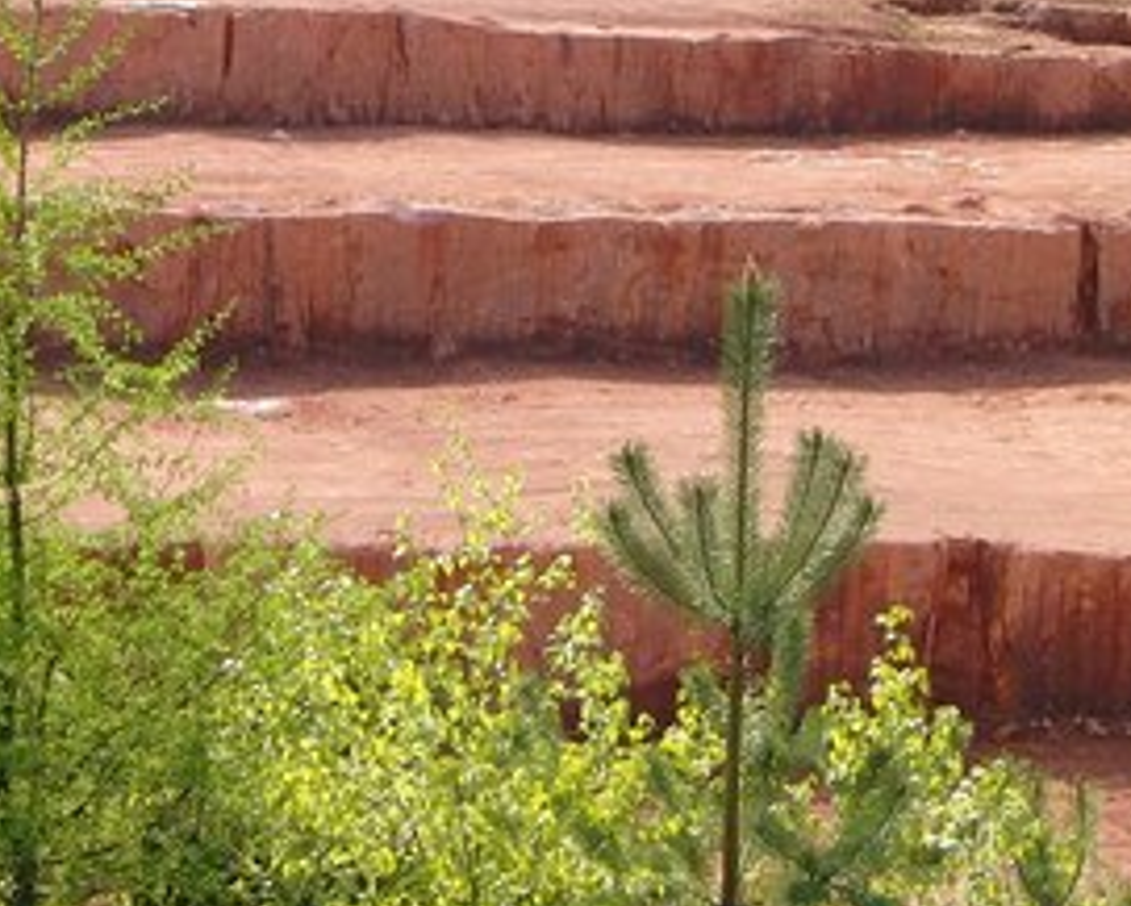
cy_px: 186
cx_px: 555
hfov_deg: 18.4
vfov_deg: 14.7
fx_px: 3482
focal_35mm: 104
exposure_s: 1/320
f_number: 3.8
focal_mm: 6.5
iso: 100
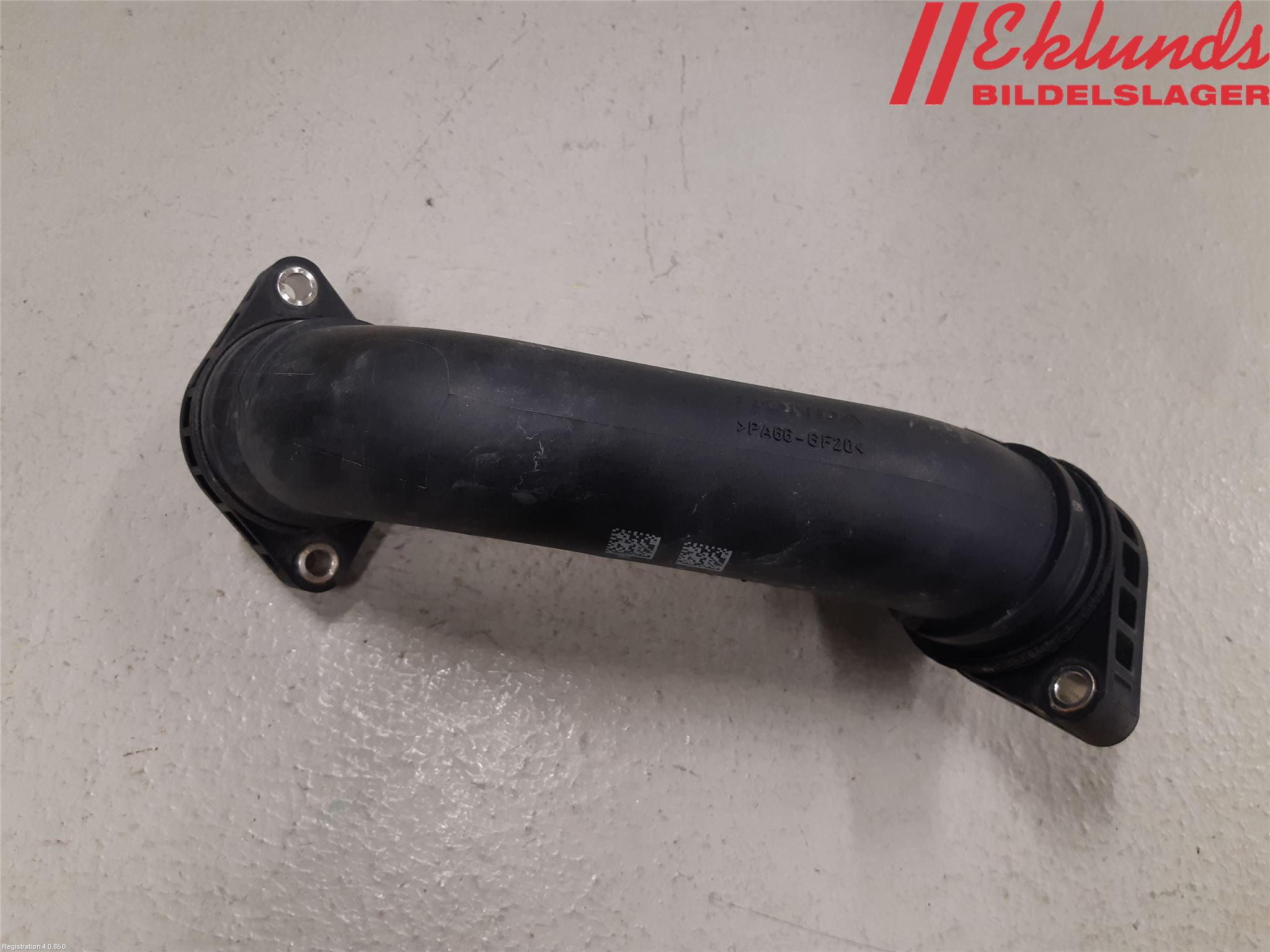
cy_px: 476
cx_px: 635
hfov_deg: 67.3
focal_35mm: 26
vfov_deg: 53.1
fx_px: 954
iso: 100
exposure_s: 1/50
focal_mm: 3.93
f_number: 1.7
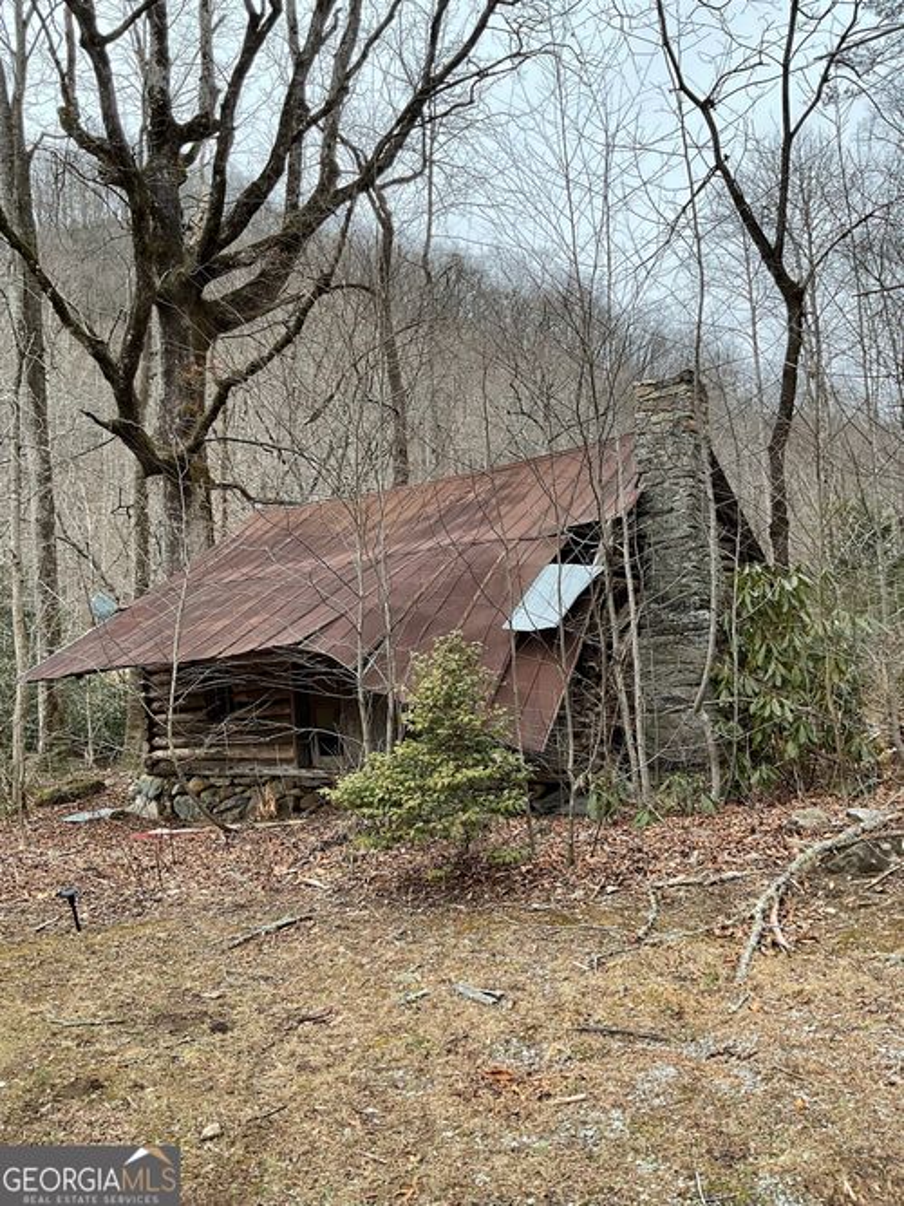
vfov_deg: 61.7
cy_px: 603
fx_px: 1010
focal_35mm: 29
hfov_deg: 48.2
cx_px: 452
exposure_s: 1/292
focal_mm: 3
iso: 16
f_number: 1.8
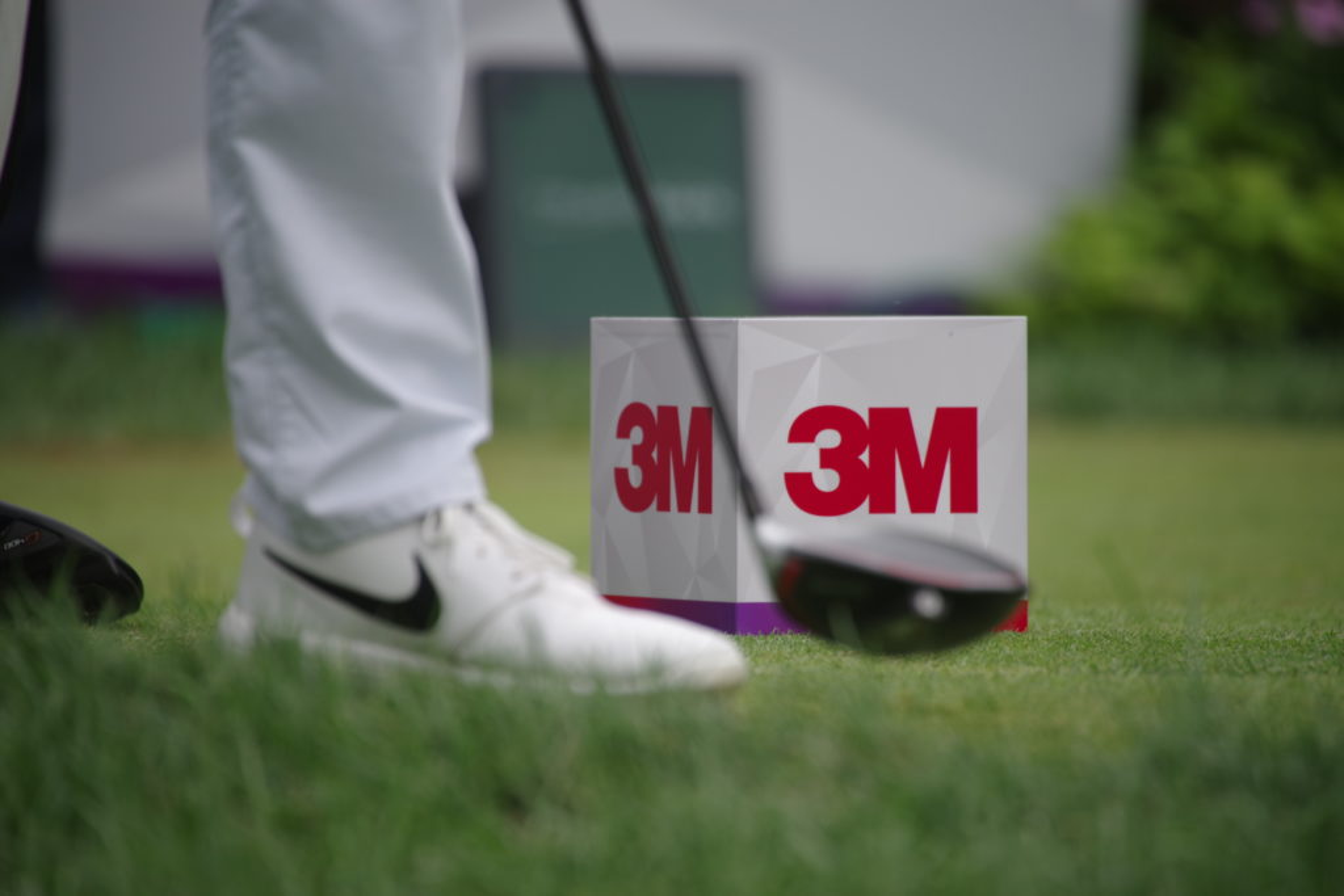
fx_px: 18668
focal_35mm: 500
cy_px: 448
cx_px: 672
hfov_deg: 4.1
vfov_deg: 2.8
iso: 200
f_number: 6.3
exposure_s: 1/80
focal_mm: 500
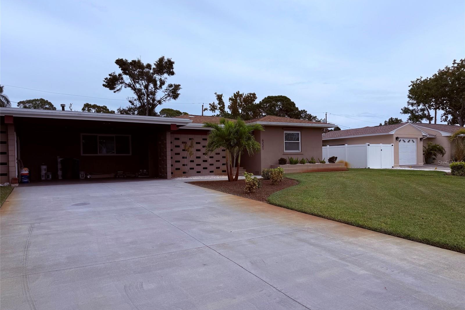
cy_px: 162
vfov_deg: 51.3
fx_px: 323
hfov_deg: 71.5
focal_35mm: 25
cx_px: 232
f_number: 1.78
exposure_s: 1/4167
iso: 80
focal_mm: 6.76
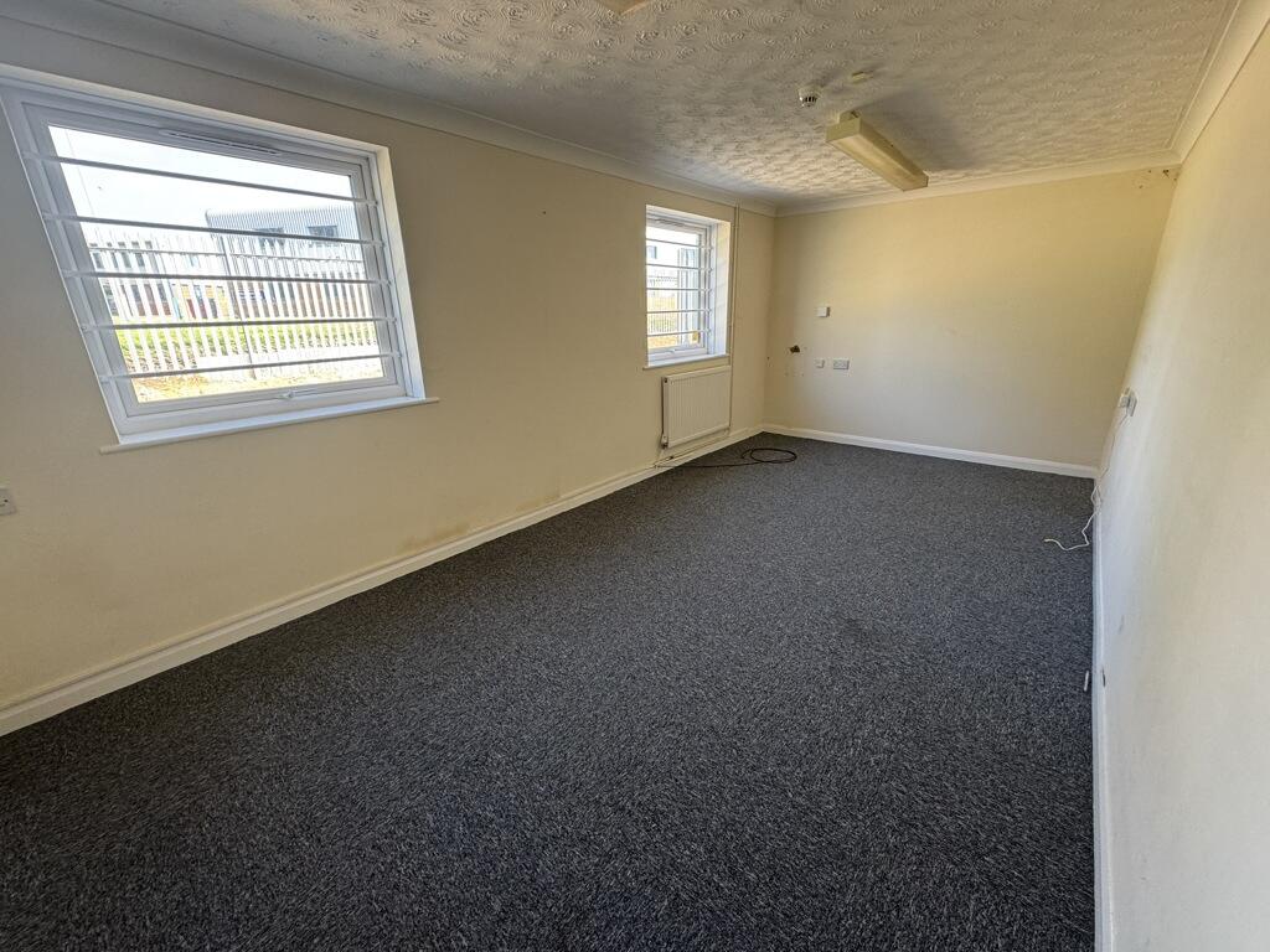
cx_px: 635
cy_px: 476
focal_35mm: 14
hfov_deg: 102.1
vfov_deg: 85.7
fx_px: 514
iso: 125
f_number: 2.2
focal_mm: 2.22
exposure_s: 1/100
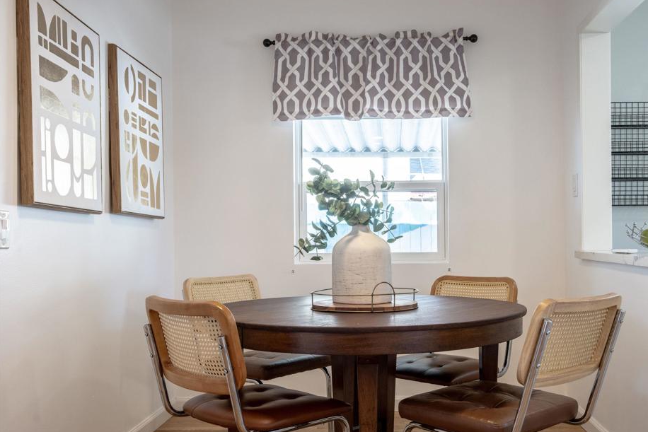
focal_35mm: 38
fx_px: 684
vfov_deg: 35.0
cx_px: 360
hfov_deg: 50.6
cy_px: 235
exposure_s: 1/40
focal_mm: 34
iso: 640
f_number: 8
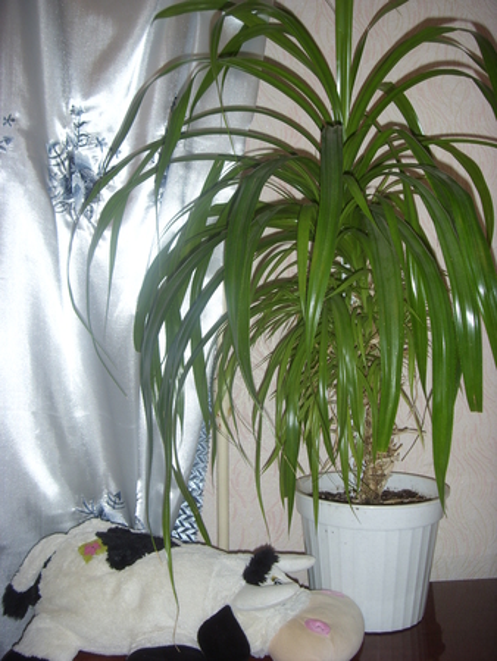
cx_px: 248
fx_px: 593
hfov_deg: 45.5
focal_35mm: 31
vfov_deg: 58.3
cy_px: 330
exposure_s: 1/30
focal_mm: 6.3
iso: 50
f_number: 3.5
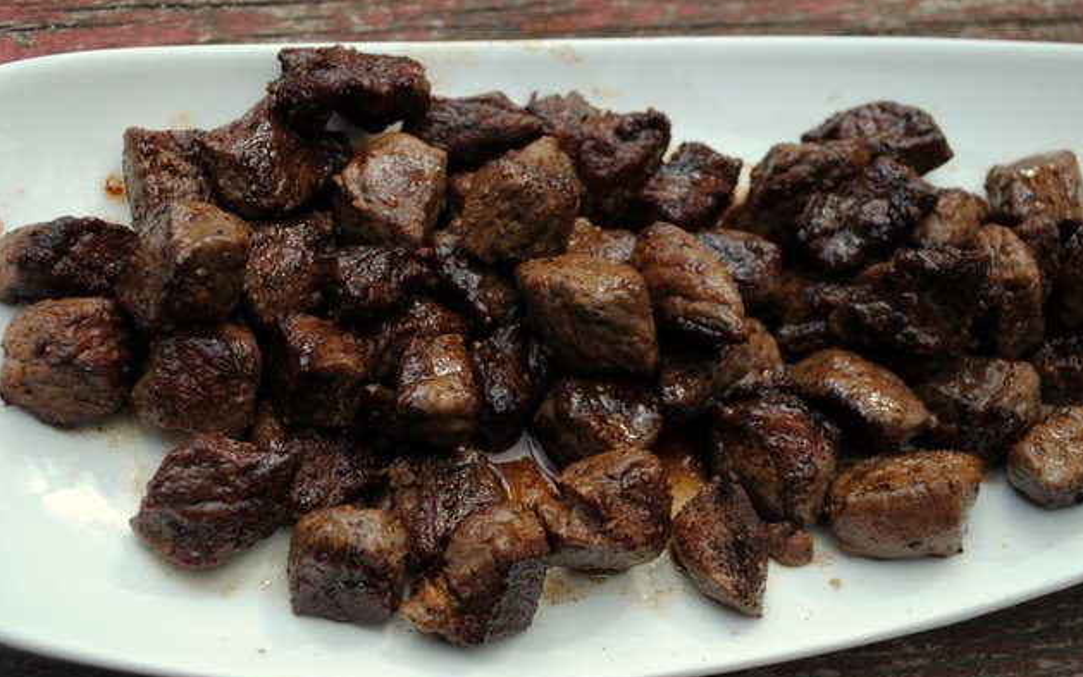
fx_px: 1609
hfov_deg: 37.2
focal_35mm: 55
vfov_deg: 23.7
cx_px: 548
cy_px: 342
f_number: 5.6
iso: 110
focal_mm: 35
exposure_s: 1/125
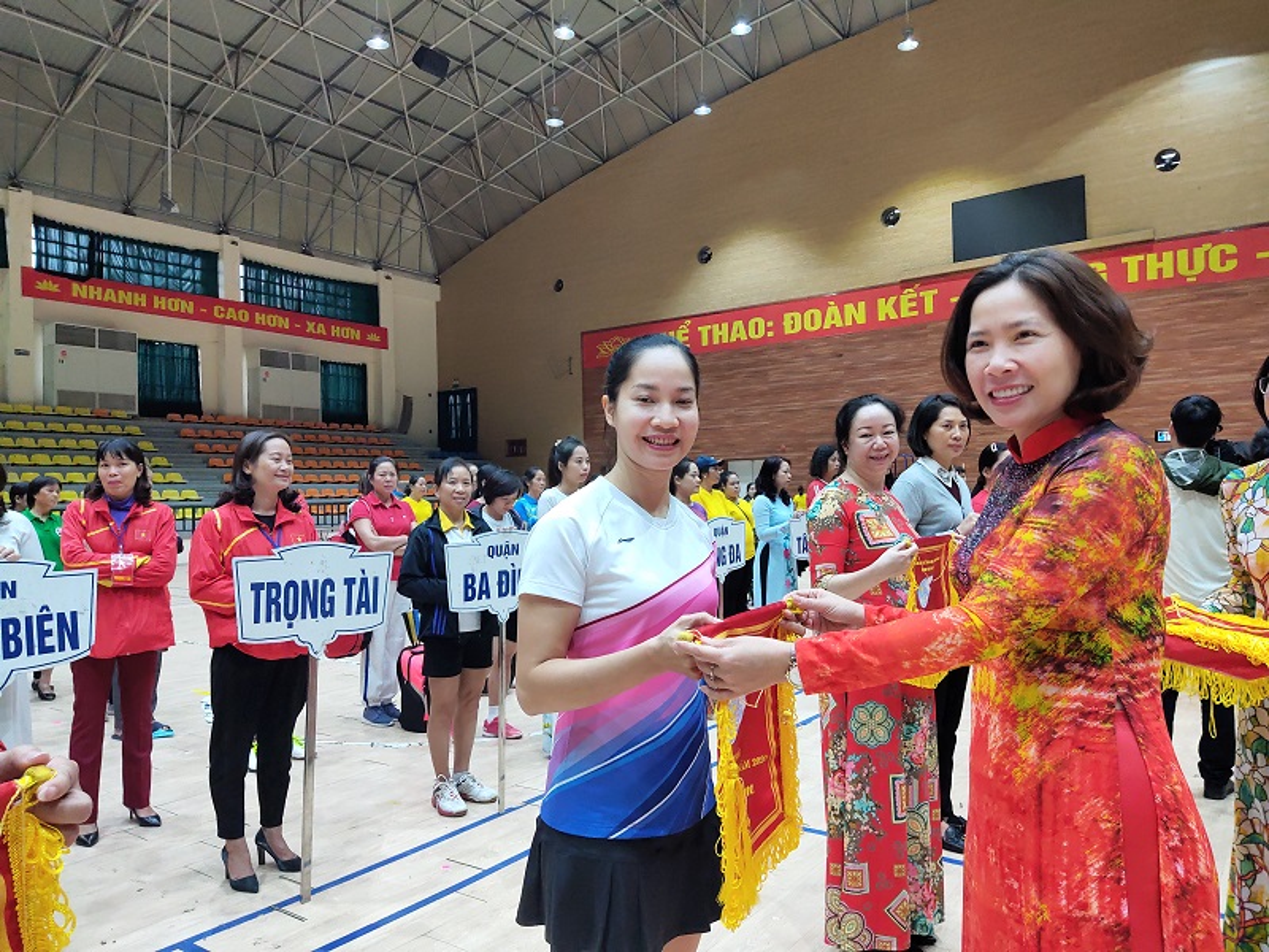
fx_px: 916
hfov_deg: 69.4
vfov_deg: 54.9
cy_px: 476
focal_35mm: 25
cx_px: 634
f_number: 1.7
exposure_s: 1/100
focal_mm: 4.71
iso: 206
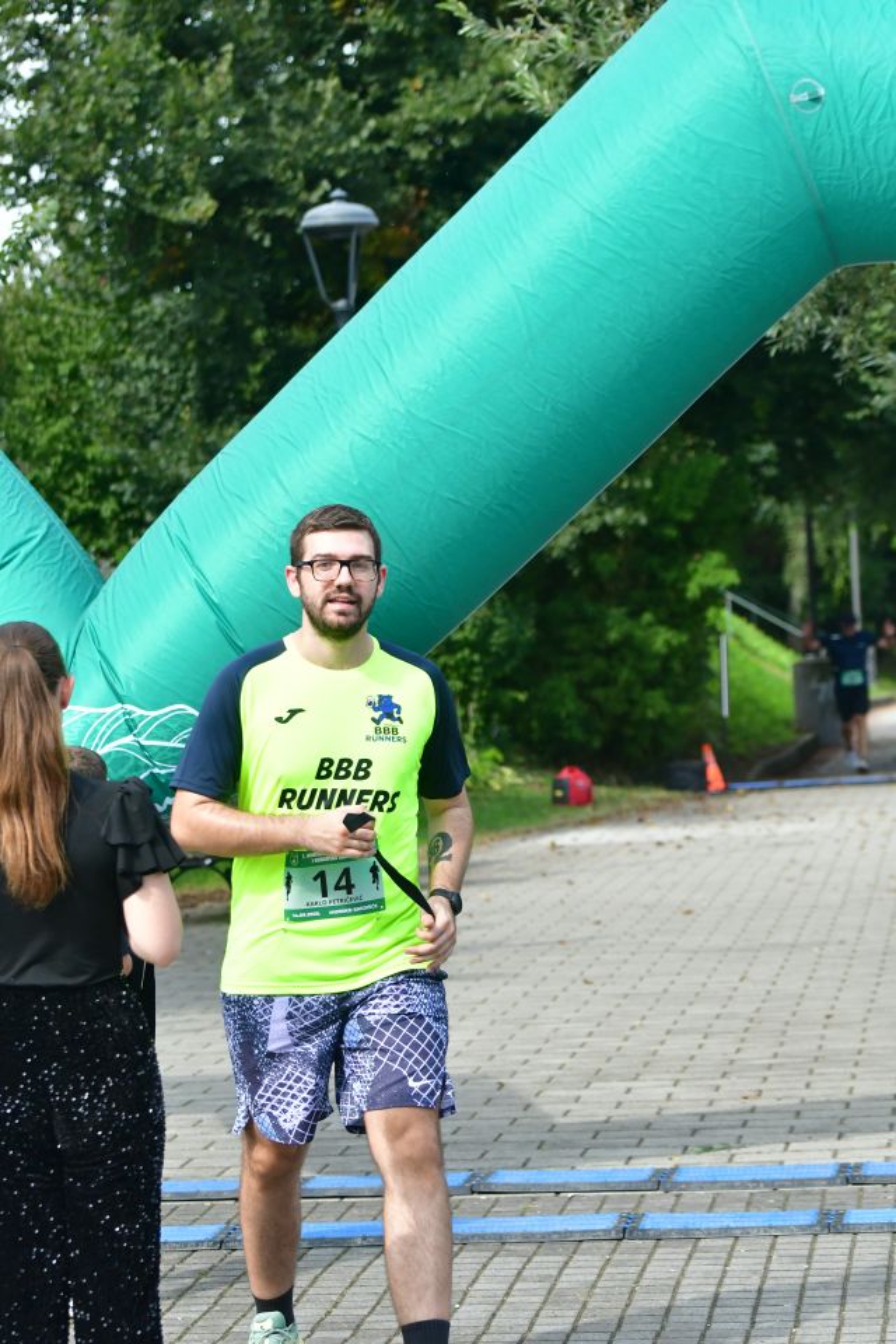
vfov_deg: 19.5
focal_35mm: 105
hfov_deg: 13.0
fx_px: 3920
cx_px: 448
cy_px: 672
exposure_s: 1/4000
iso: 1250
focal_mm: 70
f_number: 4.5
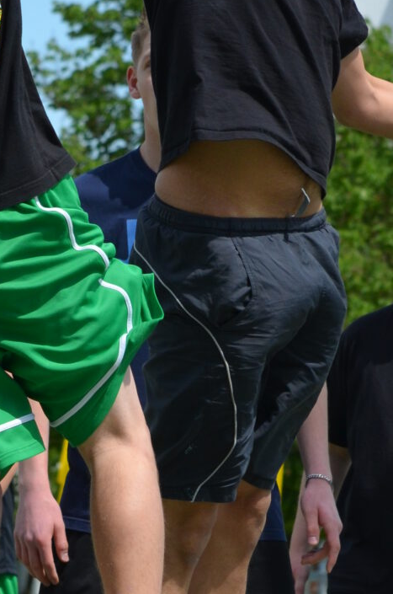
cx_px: 10
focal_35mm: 365
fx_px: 6003
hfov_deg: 3.7
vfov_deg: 5.7
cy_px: 242
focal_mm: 78
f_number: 6.3
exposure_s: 1/1600
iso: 400
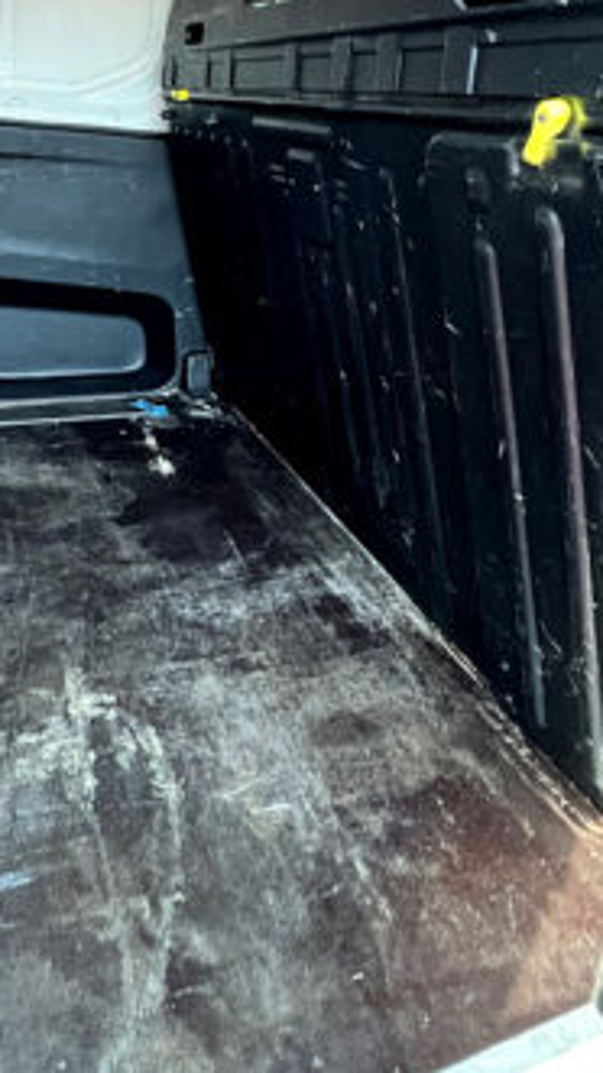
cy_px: 266
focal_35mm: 27
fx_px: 768
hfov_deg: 42.8
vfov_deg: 65.5
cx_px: 264
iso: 320
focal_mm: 1.57
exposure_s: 1/60
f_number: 1.8
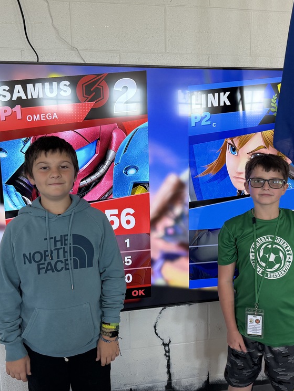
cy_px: 192
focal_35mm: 33
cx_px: 176
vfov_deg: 55.3
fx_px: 374
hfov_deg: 42.8
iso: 160
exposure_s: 1/120
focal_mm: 6.76
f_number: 1.78
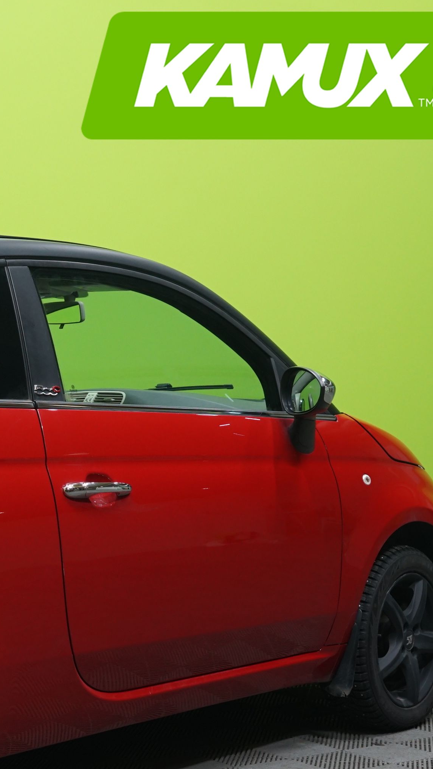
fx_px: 1571
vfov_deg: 27.5
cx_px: -106
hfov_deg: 15.1
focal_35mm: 77
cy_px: 460
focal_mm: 38
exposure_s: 1/20
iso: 800
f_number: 4.5
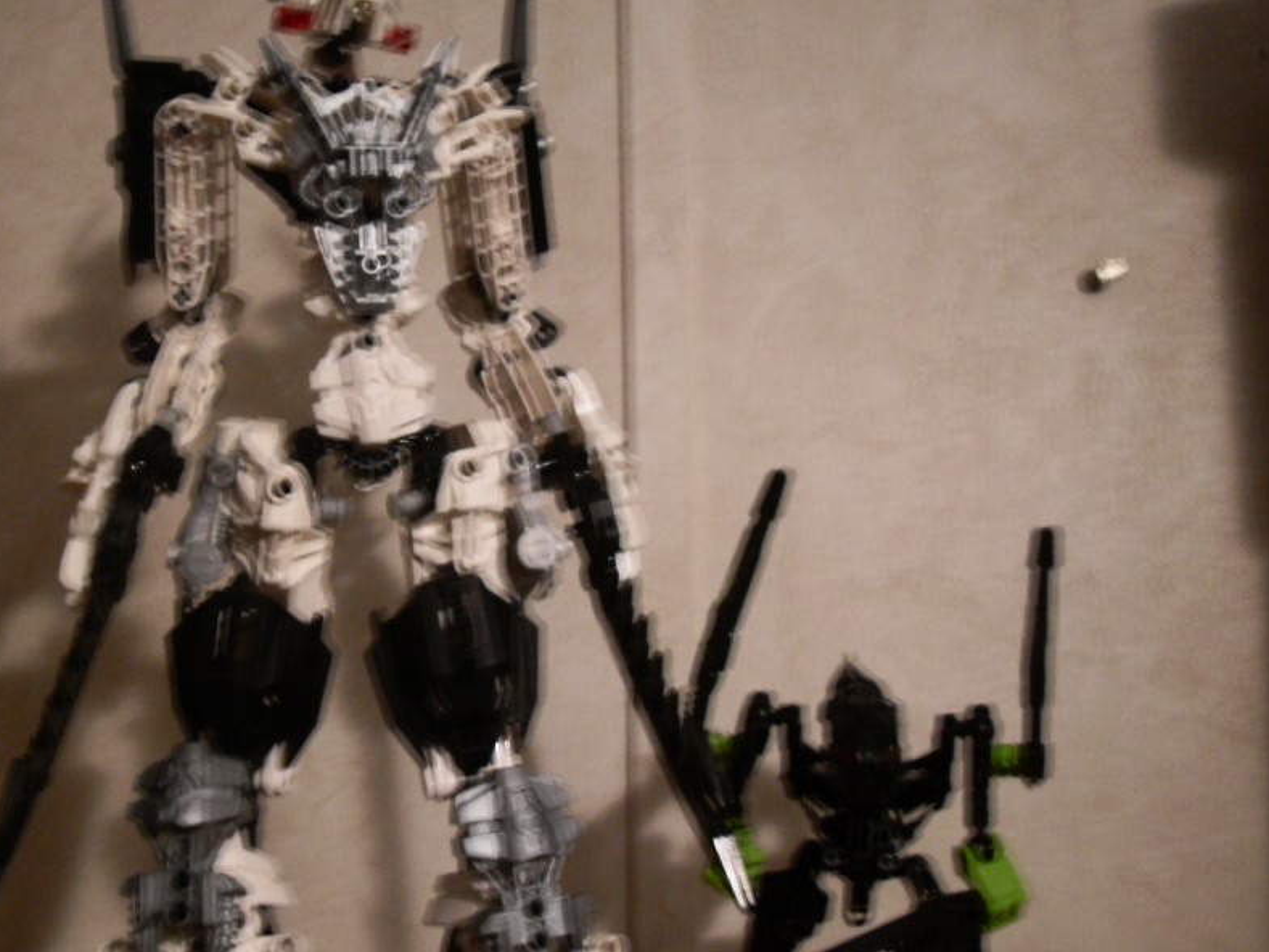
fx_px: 1760
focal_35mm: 48
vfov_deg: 30.3
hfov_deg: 39.5
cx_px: 503
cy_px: 527
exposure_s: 1/2
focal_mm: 6.3
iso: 200
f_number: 2.8
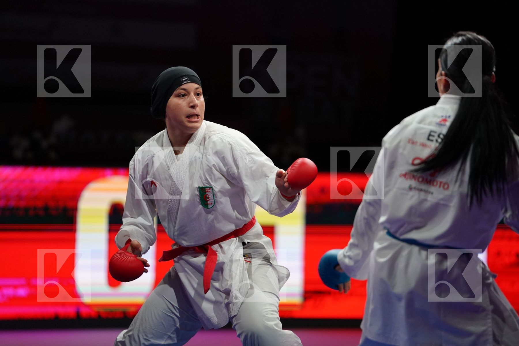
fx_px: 2883
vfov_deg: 6.9
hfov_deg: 10.3
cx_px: 260
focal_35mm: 200
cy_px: 173
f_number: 2.8
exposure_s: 1/1000
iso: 2000
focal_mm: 200
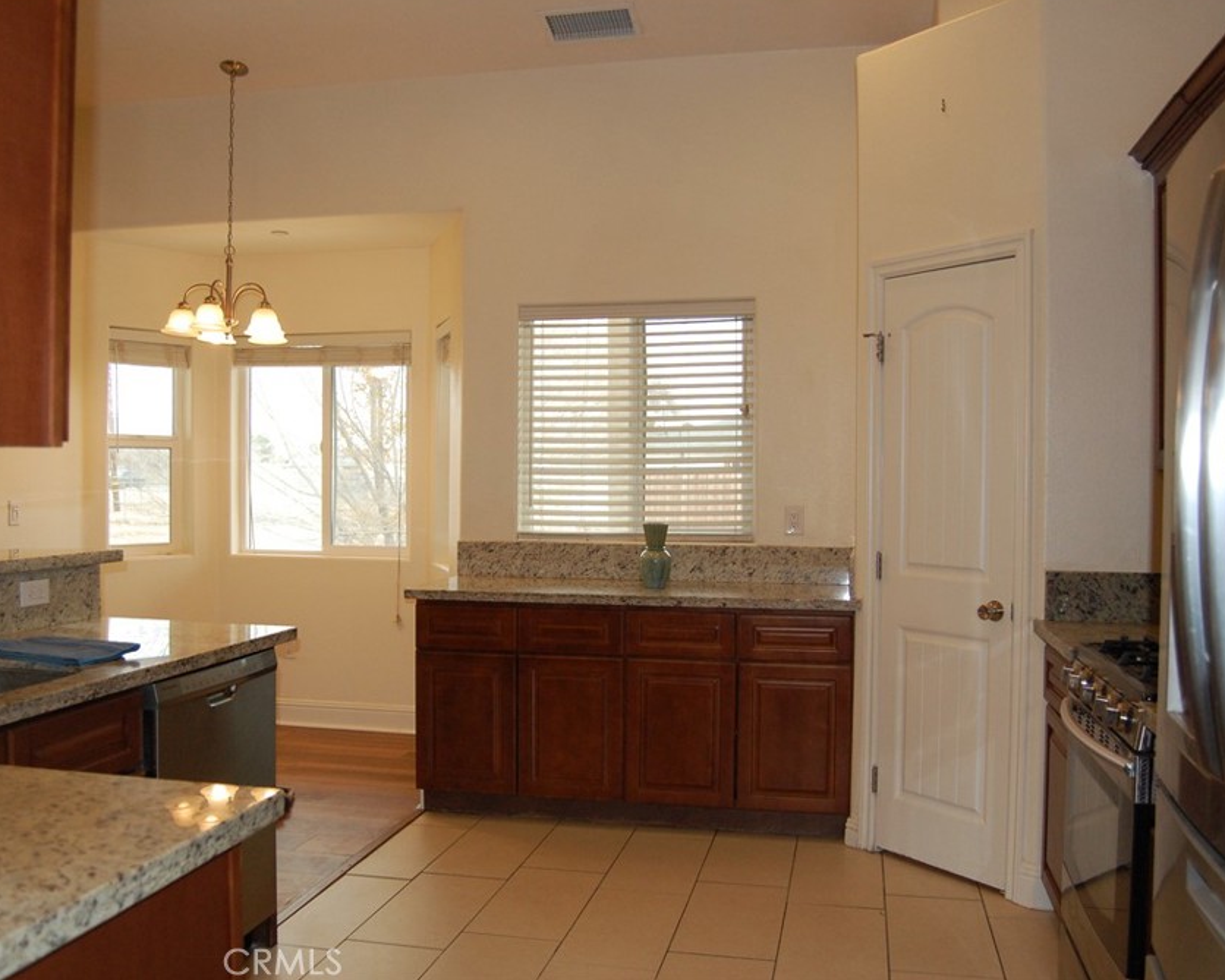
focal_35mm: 31
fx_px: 1124
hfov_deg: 57.1
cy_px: 485
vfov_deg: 47.1
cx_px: 577
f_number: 4
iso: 800
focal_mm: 18
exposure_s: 1/320
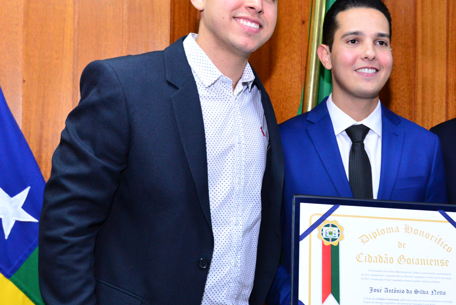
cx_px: 340
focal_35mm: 50
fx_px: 634
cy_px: 156
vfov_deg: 27.0
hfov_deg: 38.6
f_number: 5
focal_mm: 30
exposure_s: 1/125
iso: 3200
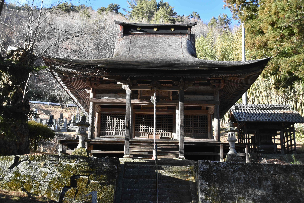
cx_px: 152
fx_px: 367
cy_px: 102
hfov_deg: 45.0
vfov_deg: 30.8
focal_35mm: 44
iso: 400
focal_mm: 29
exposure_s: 1/50
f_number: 8
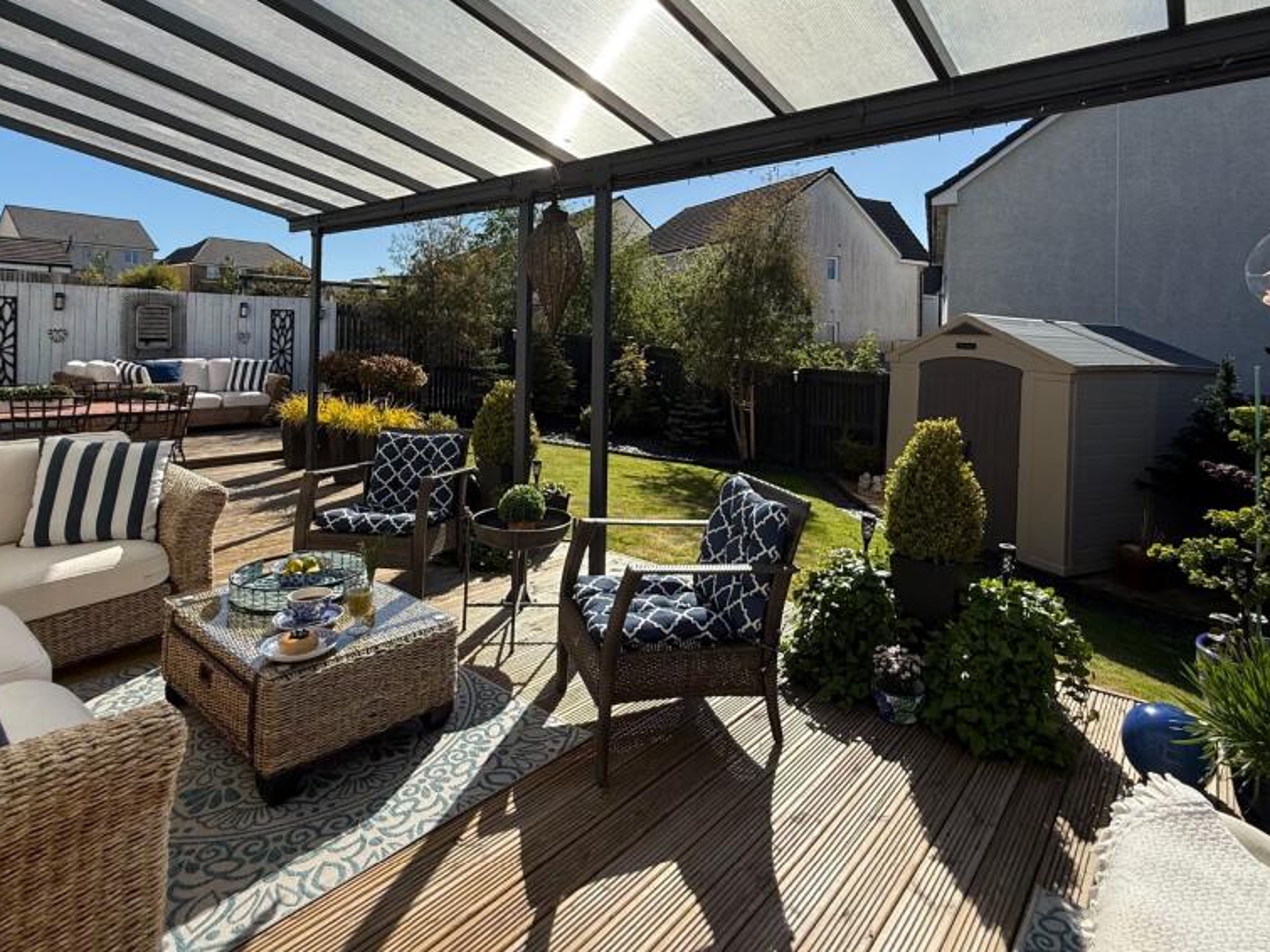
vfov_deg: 67.2
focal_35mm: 19
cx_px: 685
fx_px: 697
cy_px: 333
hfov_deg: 84.5
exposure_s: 1/2976
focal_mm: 2.22
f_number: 2.2
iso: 80
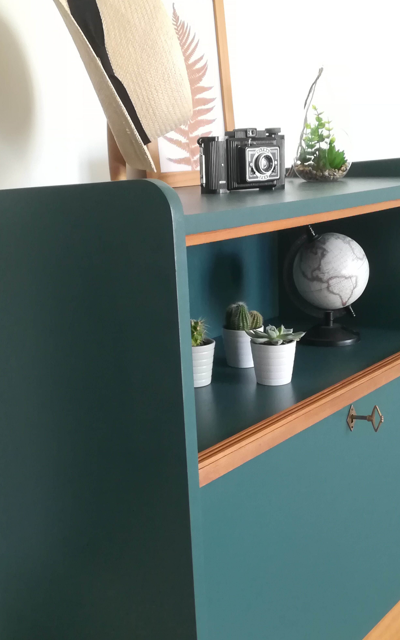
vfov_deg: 42.6
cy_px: 321
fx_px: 820
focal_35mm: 47
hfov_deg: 27.4
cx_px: 232
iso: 320
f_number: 2.2
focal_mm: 3.83
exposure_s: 1/25
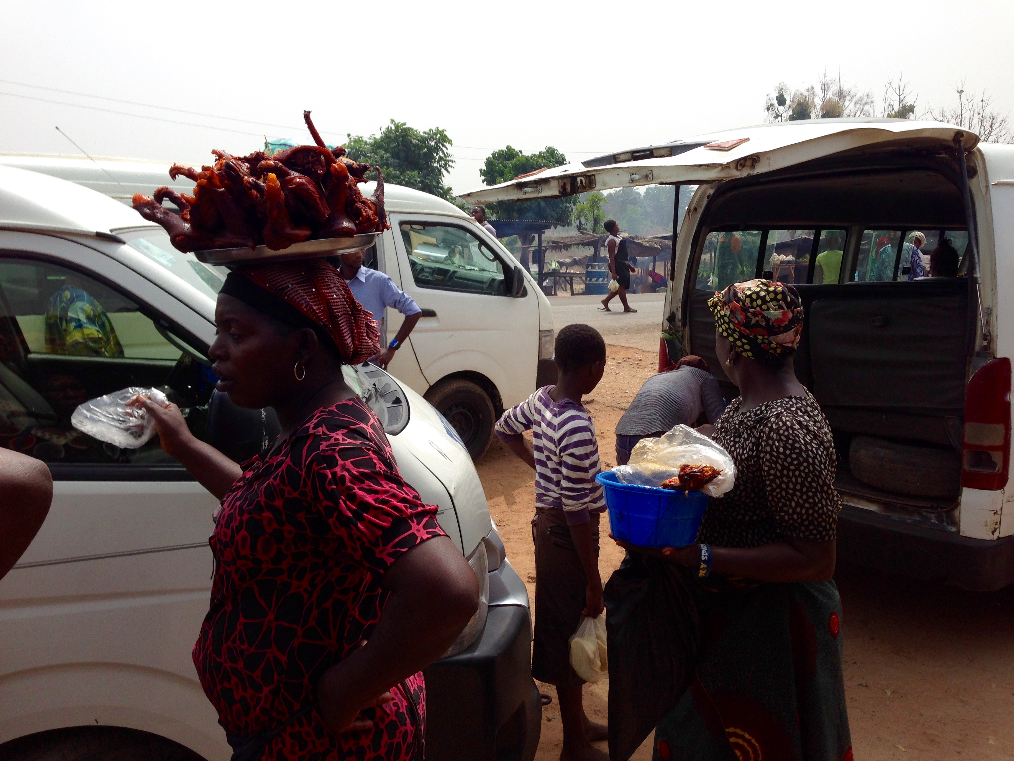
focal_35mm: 33
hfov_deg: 55.4
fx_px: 967
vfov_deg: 42.9
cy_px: 380
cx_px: 507
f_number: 2.4
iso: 50
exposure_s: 1/1355
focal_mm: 4.12
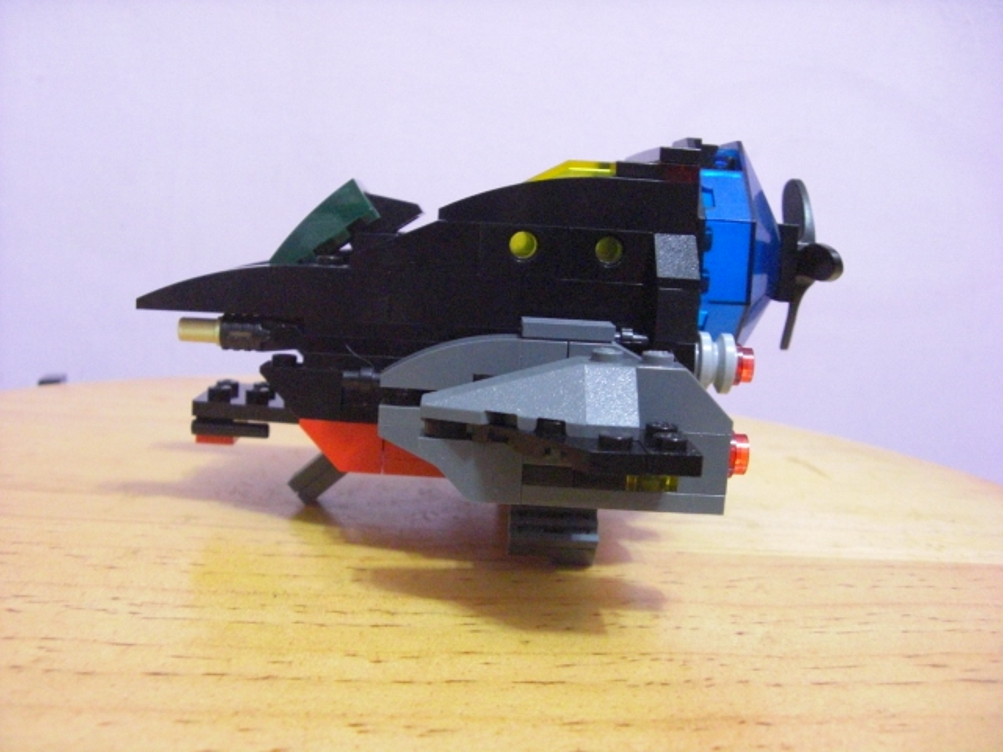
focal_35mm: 38
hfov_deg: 49.0
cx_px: 502
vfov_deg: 37.7
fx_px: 1101
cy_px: 376
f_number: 2.7
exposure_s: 1/15
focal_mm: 6.2
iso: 800
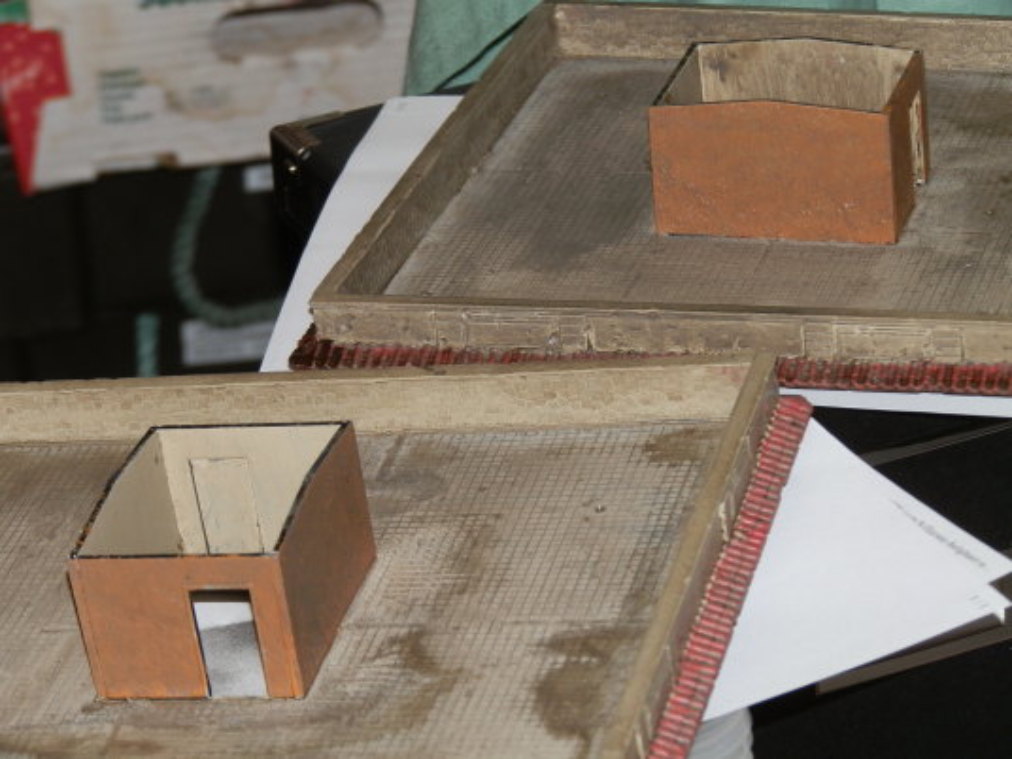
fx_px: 4619
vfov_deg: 9.4
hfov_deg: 12.5
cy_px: 380
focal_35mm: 158
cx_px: 506
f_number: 4.2
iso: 100
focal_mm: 28.33
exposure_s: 1/160
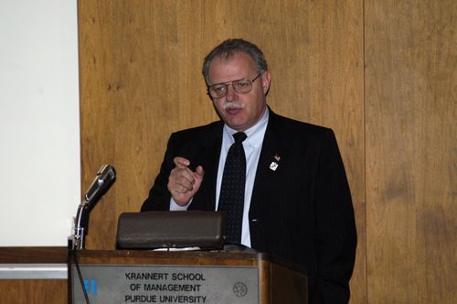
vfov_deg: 4.6
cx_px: 228
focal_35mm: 300
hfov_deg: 6.9
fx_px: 3803
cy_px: 152
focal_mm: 200
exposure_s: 1/160
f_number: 4.5
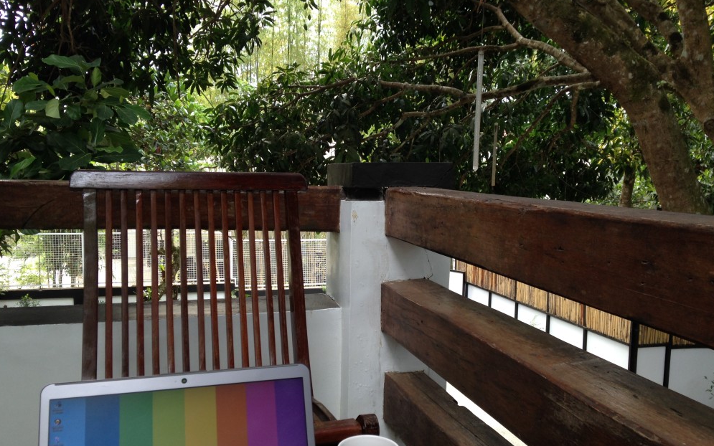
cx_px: 357
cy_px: 244
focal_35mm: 36
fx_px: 701
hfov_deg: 54.0
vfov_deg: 35.3
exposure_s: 1/40
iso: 50
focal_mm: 4.12
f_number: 2.4
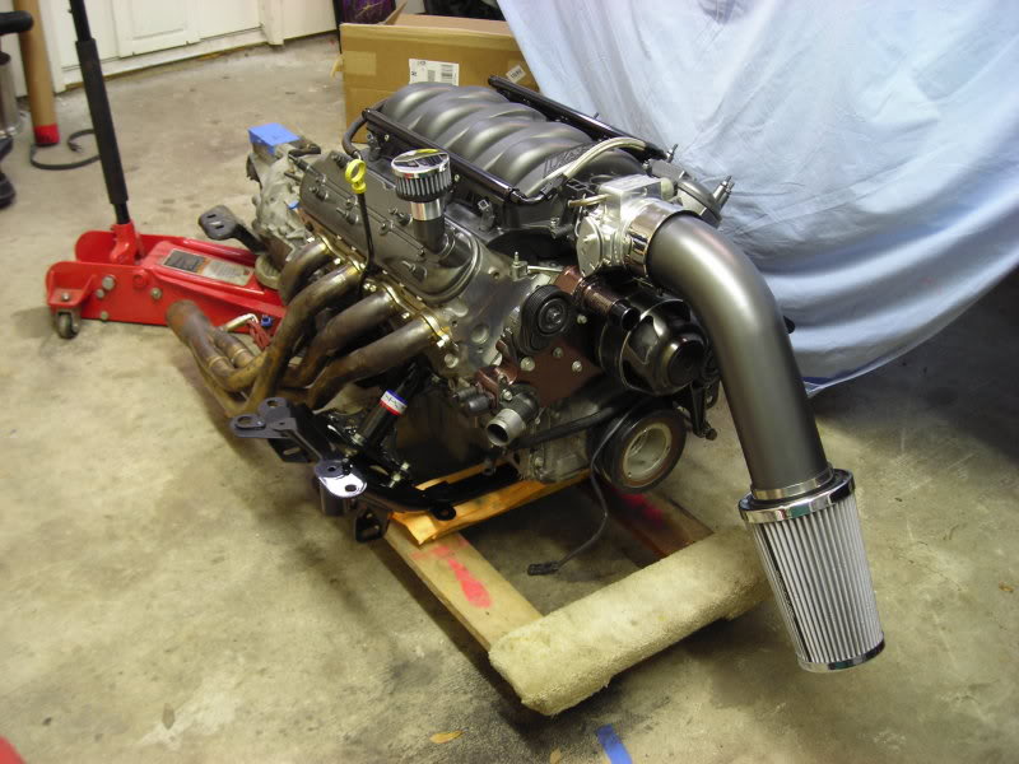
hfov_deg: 49.0
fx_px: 1119
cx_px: 510
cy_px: 382
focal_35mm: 38
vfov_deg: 37.7
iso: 51
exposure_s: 1/3.9
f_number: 3.2
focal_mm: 6.3
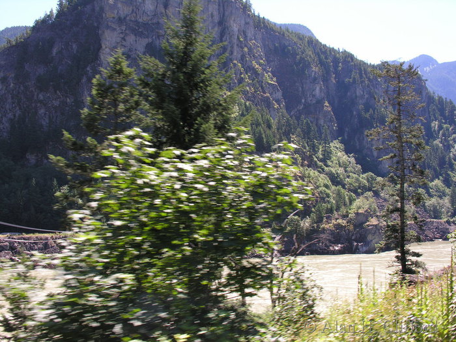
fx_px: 461
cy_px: 171
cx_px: 228
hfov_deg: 52.6
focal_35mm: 35
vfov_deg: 40.7
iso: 50
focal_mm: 8.9
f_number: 4.5
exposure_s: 1/108
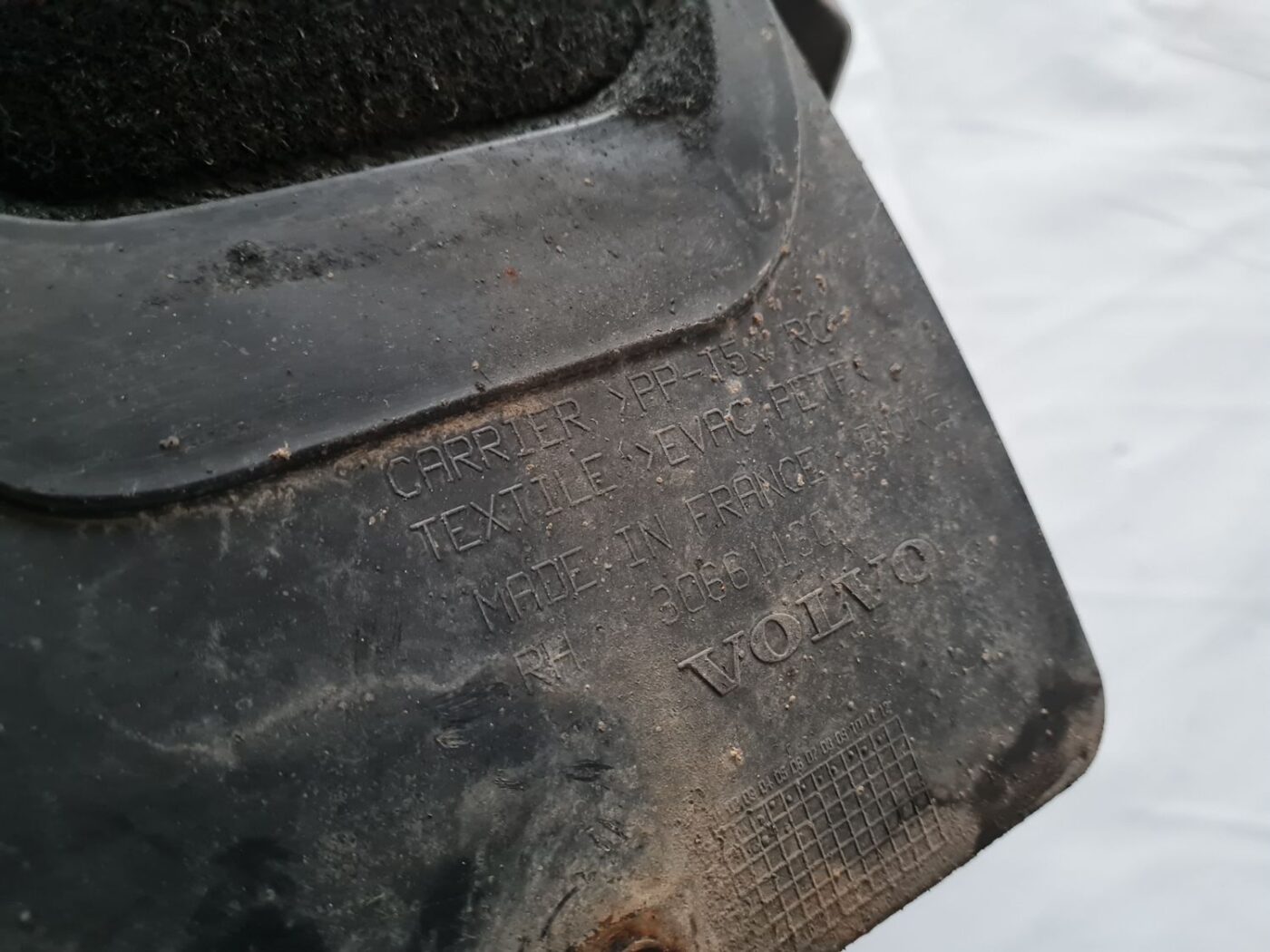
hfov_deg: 67.3
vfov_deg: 53.1
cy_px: 476
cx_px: 635
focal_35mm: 26
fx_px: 954
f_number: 1.8
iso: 800
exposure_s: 1/25
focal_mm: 5.4
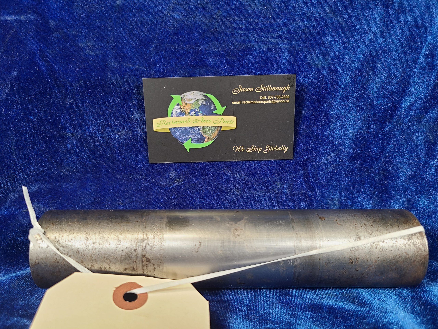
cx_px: 219
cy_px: 164
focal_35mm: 26
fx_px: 329
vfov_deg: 53.1
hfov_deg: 67.3
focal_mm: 5.4
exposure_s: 1/60
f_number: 1.8
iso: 80
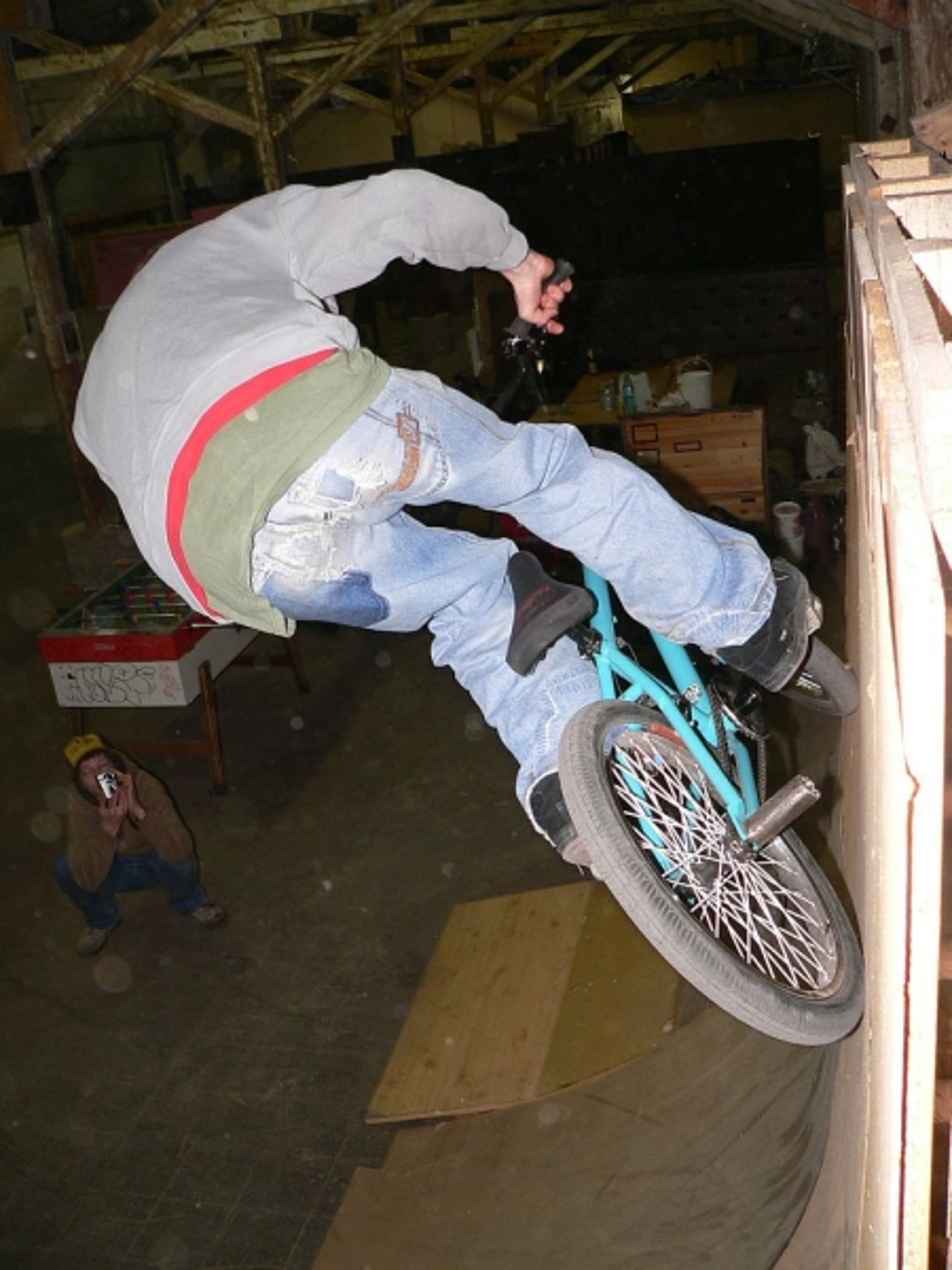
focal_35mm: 36
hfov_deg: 39.7
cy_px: 635
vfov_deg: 51.4
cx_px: 476
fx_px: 1320
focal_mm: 6
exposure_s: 1/15
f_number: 2.8
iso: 100
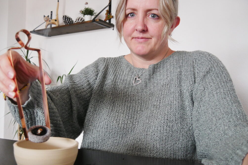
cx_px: 123
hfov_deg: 53.1
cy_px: 87
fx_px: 248
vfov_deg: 36.9
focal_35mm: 36
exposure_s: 1/30
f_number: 3.7
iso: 1600
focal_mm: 17
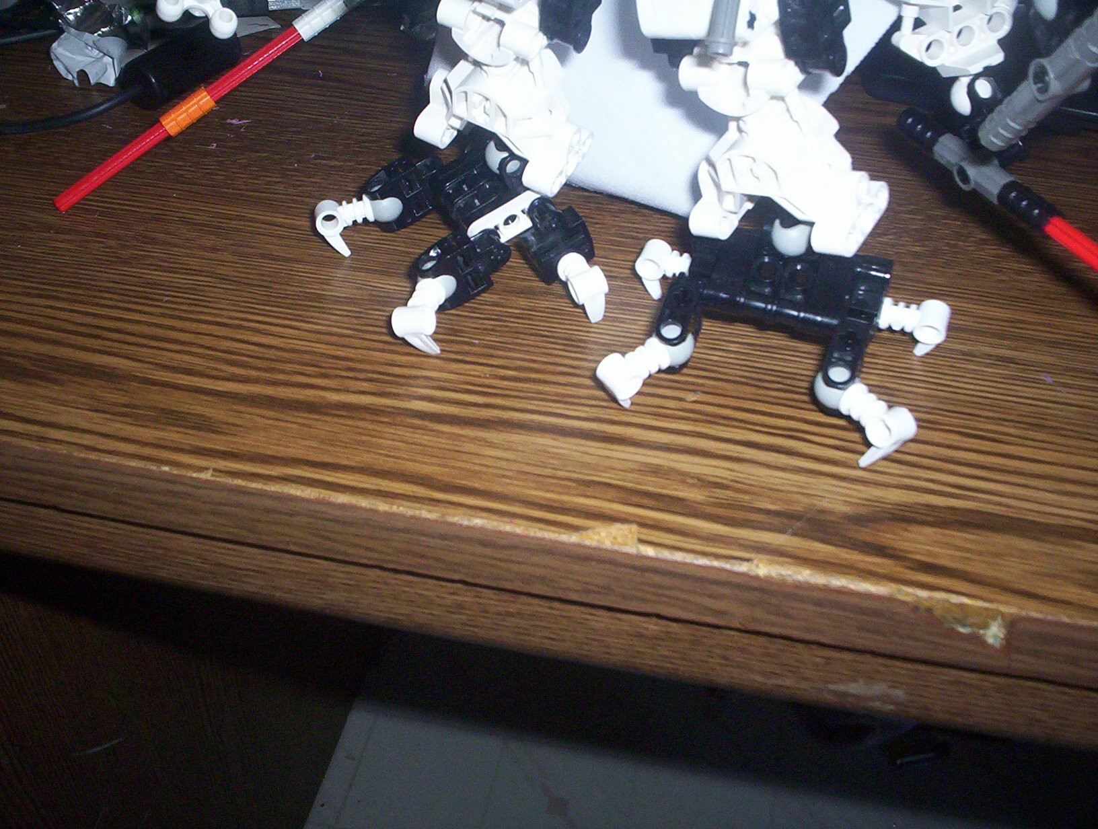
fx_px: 1208
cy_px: 414
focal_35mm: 38
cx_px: 549
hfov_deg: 48.9
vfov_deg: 37.9
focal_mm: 4.99
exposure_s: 1/60
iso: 140
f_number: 4.5
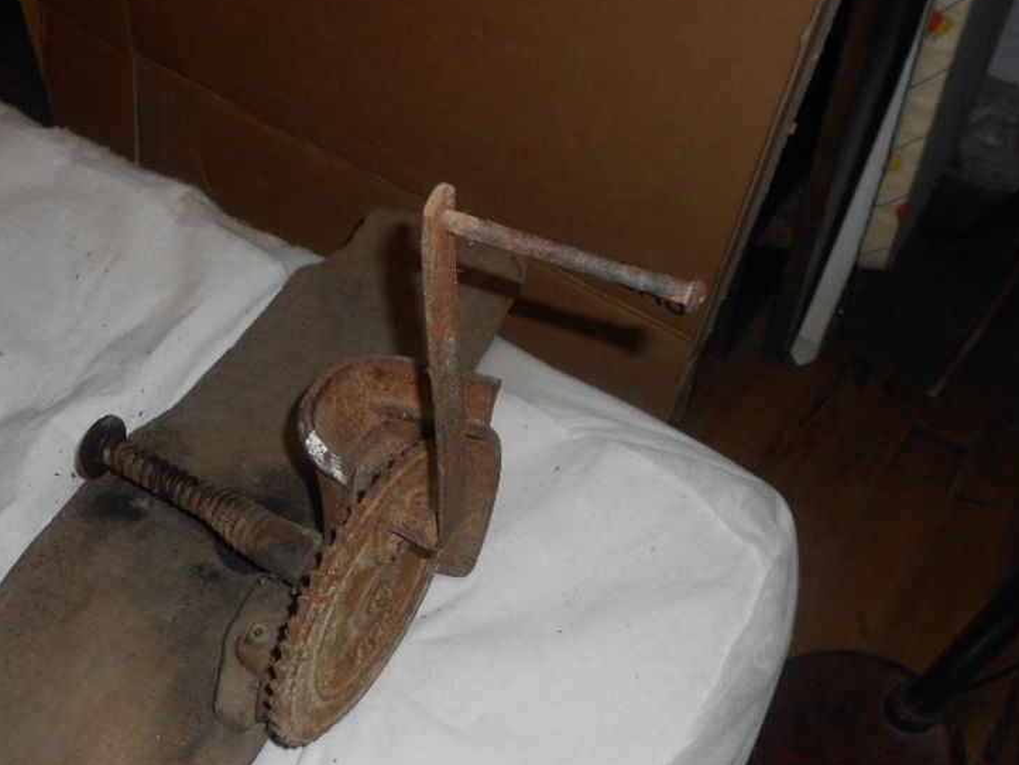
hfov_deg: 50.4
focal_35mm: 36
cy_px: 508
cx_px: 342
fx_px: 1060
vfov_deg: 39.2
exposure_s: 1/25
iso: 80
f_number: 3.2
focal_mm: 4.6
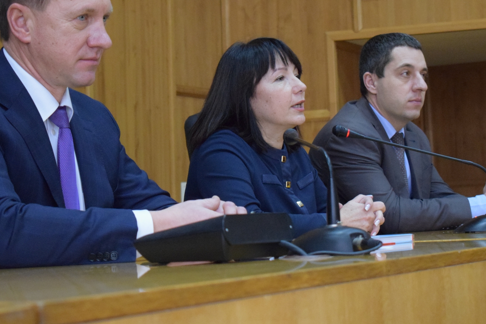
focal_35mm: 97
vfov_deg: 14.1
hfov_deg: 21.0
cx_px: 239
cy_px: 126
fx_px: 1310
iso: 4500
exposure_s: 1/60
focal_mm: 48
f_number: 5.3
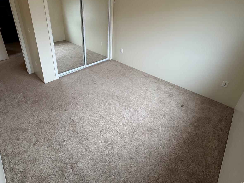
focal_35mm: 19
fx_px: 134
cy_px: 62
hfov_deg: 84.2
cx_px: 106
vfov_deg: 66.9
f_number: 2.2
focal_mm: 2.22
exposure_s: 1/120
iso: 80
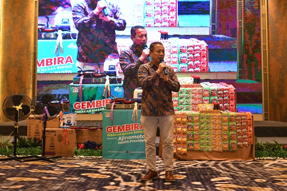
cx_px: 144
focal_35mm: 33
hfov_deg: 57.2
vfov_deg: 40.0
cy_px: 96
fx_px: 263
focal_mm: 22
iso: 2000
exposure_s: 1/250
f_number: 4
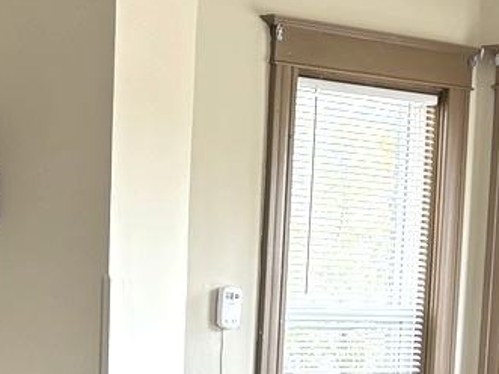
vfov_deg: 12.4
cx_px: 38
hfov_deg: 17.1
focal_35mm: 113
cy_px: 591
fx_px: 1628
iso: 80
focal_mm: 5.96
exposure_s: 1/121
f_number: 1.6
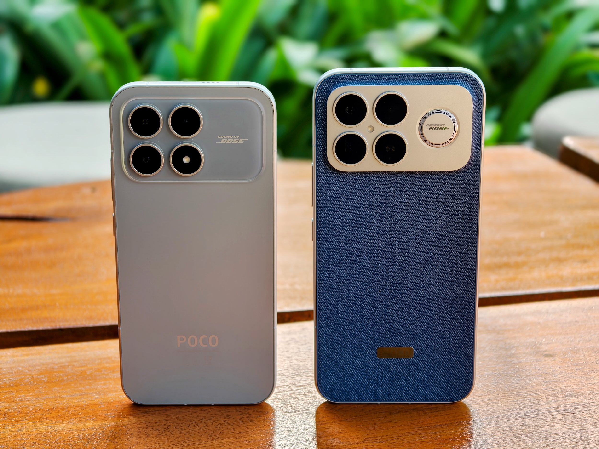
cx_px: 300
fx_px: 1211
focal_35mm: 70
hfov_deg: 27.8
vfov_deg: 21.0
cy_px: 224
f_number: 13
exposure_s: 1/100
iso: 500
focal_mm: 16.53
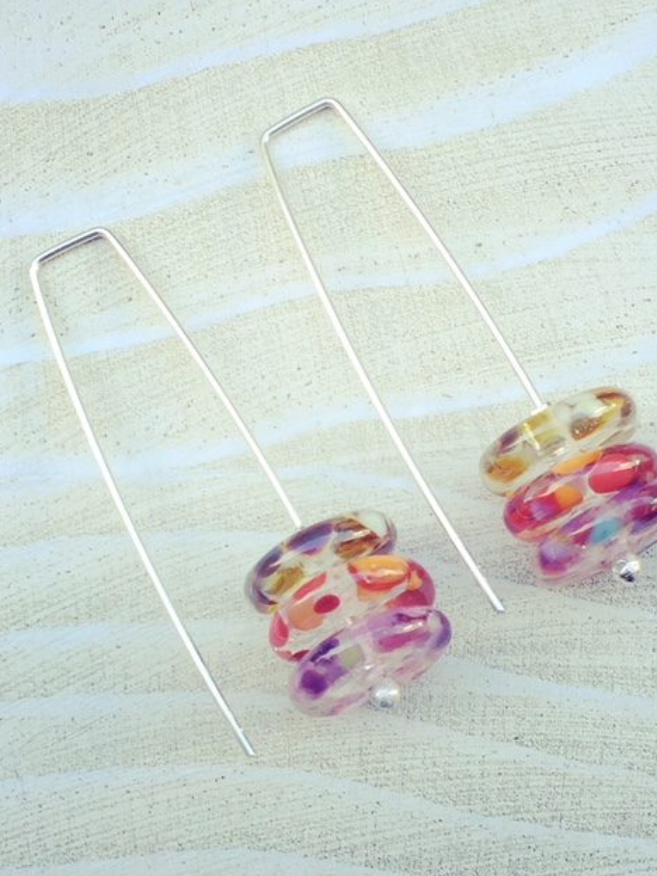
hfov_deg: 36.0
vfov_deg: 46.8
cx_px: 334
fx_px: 1012
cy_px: 428
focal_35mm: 40
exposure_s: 1/102
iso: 32
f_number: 2.2
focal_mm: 4.15
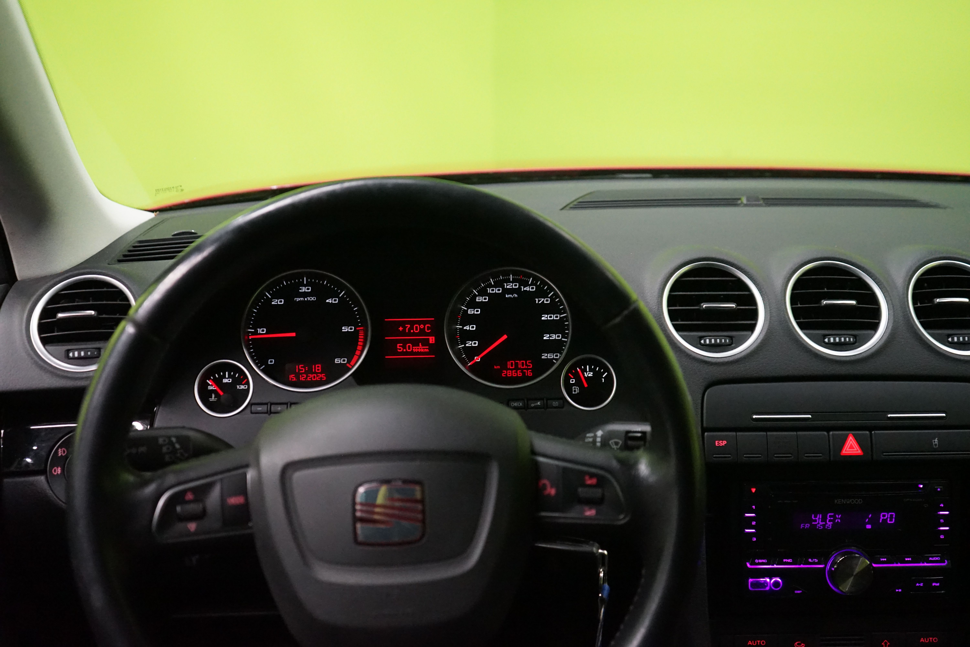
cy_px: 324
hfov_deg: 53.1
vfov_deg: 36.9
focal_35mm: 36
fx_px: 970
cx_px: 485
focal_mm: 36
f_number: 4
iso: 6400
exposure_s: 1/80
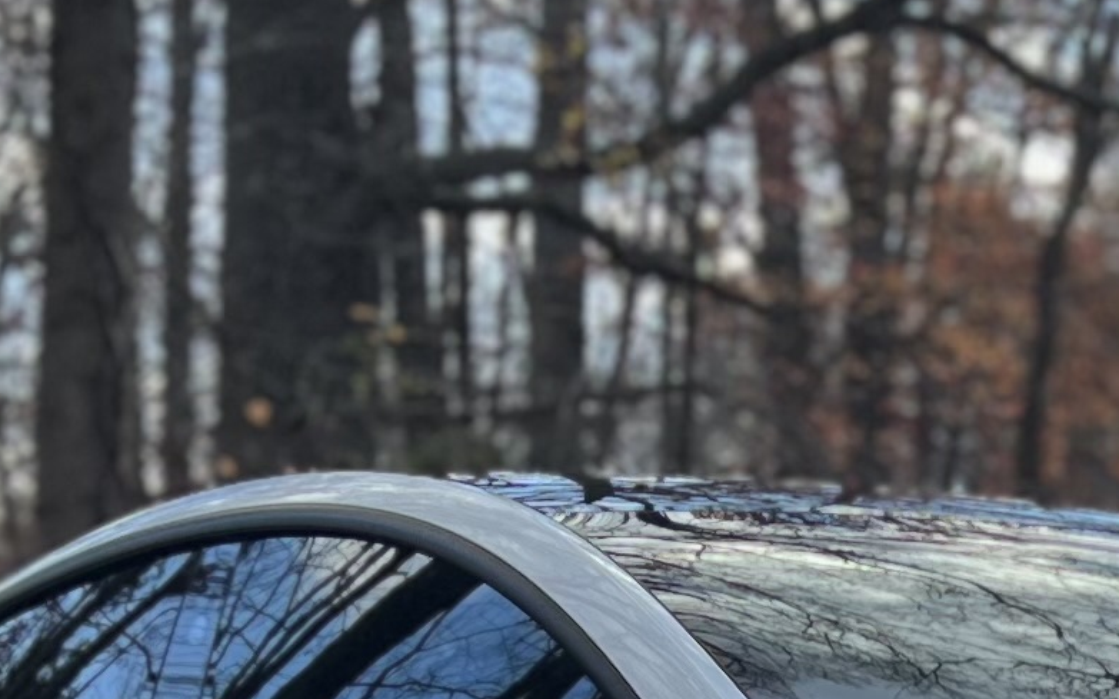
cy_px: 1274
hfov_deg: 14.2
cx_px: 1413
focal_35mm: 142
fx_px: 4330
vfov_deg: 8.8
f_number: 1.5
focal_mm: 5.7
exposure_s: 1/1311
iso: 50
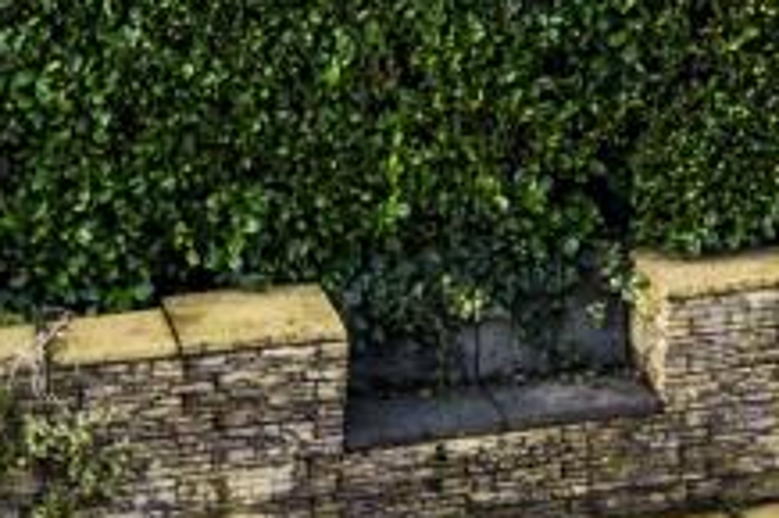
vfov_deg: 9.1
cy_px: -566
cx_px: 1179
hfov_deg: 13.7
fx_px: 3049
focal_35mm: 141
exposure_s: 1/100
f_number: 8
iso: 400
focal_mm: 20
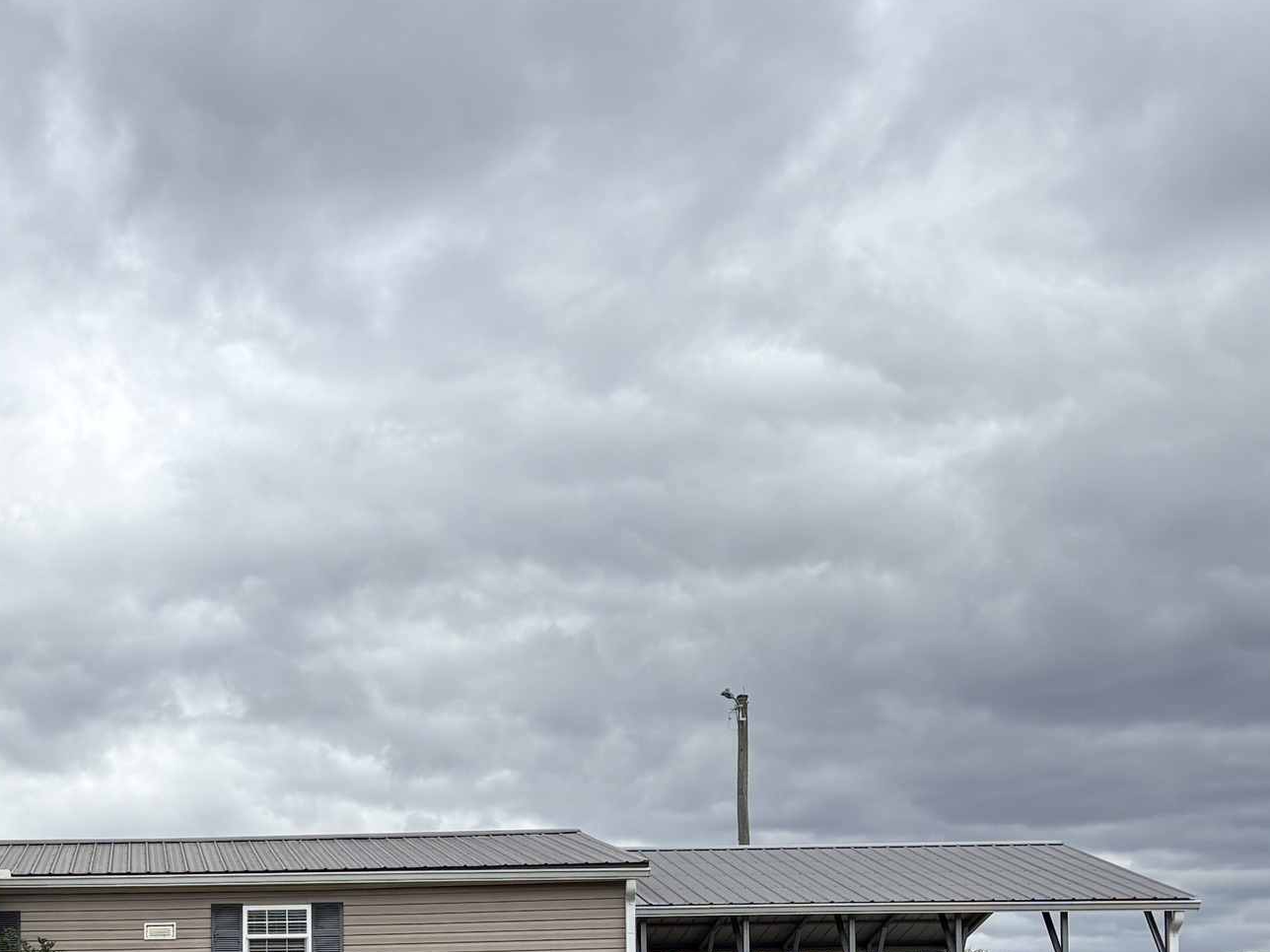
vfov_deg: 22.4
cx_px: 85
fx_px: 2275
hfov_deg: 29.7
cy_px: 1028
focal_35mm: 62
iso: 50
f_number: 1.6
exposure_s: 1/2283
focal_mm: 5.96
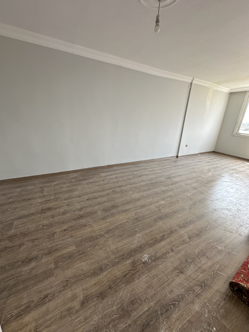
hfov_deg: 85.7
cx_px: 124
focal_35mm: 14
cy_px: 166
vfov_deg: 102.1
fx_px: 134
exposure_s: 1/99
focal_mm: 2.22
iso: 40
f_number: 2.2
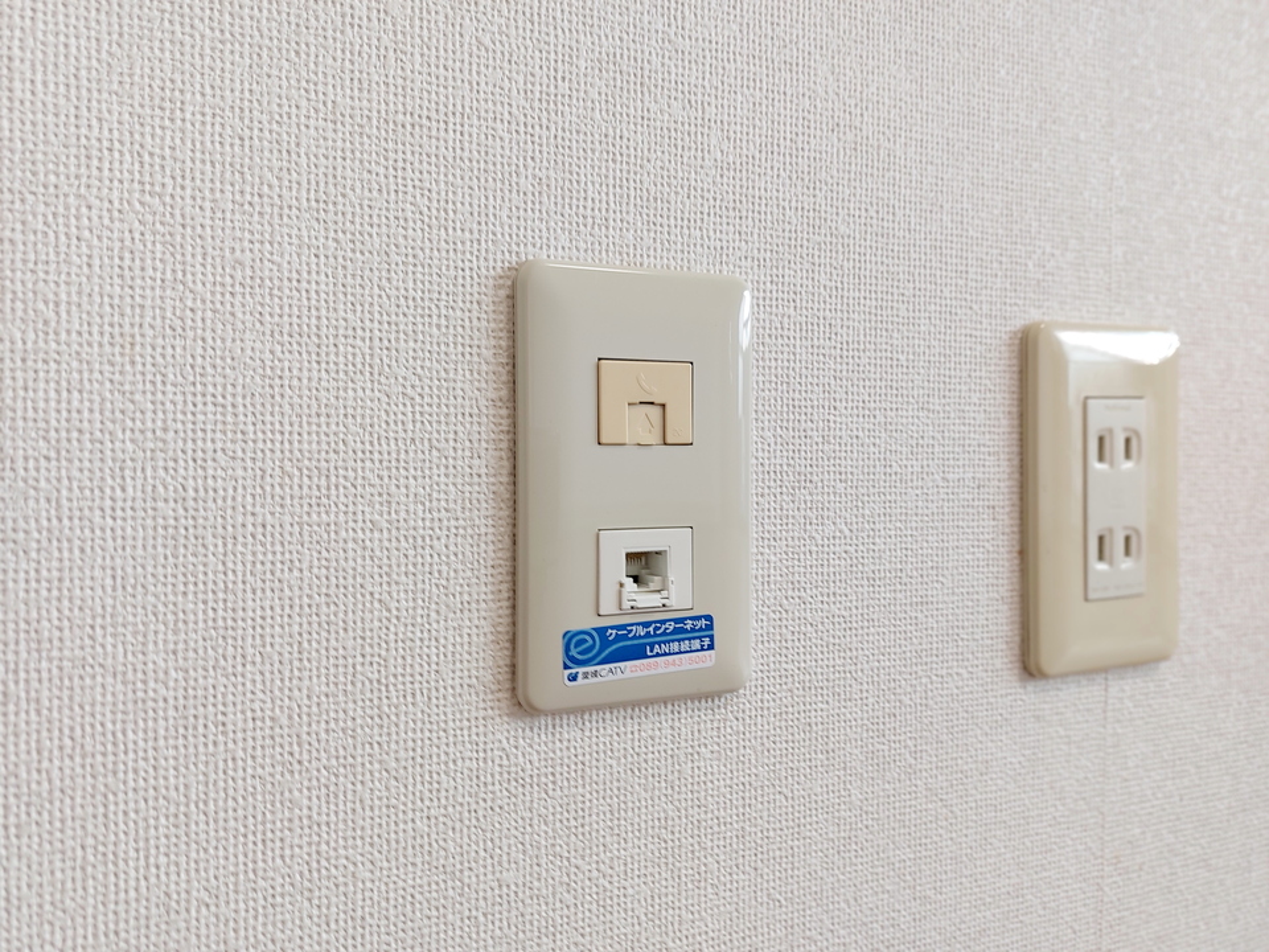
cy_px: 476
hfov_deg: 71.6
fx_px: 880
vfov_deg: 56.8
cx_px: 634
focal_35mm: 24
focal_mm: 5.23
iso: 25
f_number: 1.8
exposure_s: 1/24
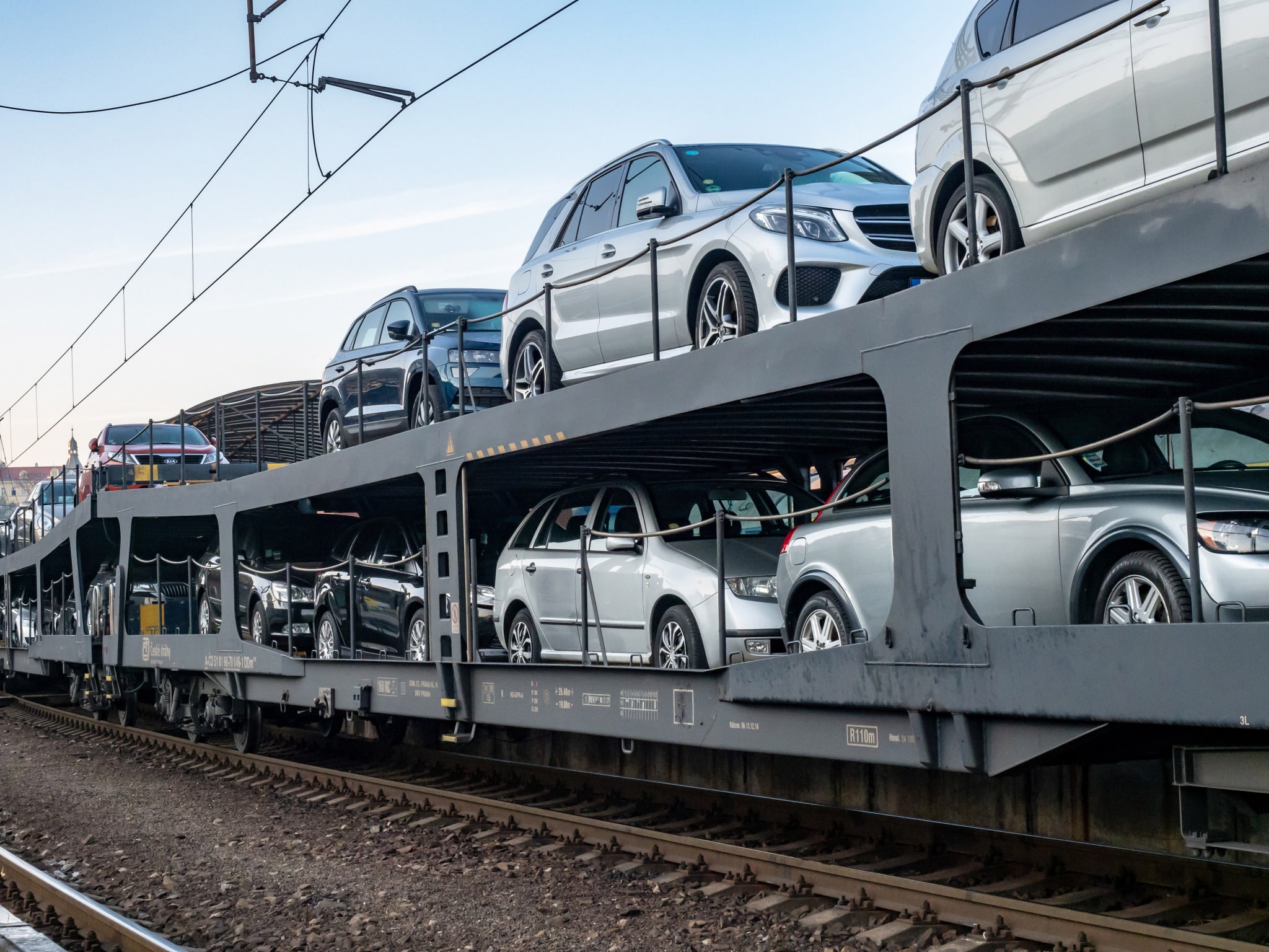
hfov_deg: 32.2
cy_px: 476
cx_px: 634
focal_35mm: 60
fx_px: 2200
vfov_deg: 24.4
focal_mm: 30
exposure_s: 1/500
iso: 3200
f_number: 8
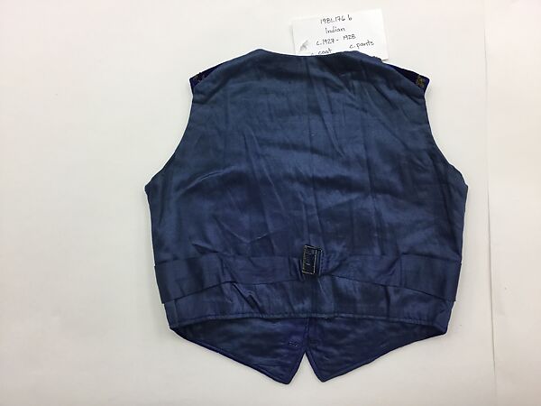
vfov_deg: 45.4
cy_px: 203
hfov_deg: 58.4
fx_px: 484
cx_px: 270
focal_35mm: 31
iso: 32
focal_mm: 3.3
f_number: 2.4
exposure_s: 1/30
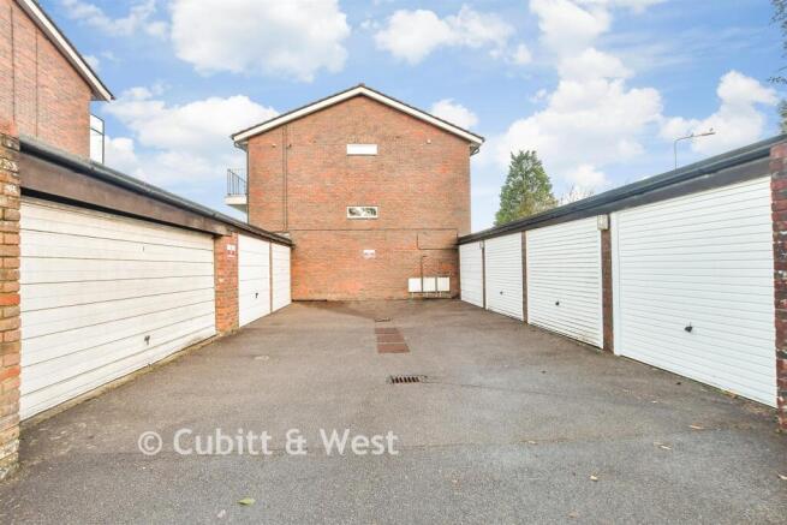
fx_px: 328
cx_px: 394
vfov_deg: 77.4
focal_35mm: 15
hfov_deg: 100.4
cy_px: 262
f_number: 8
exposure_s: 1/50
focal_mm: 10
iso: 160
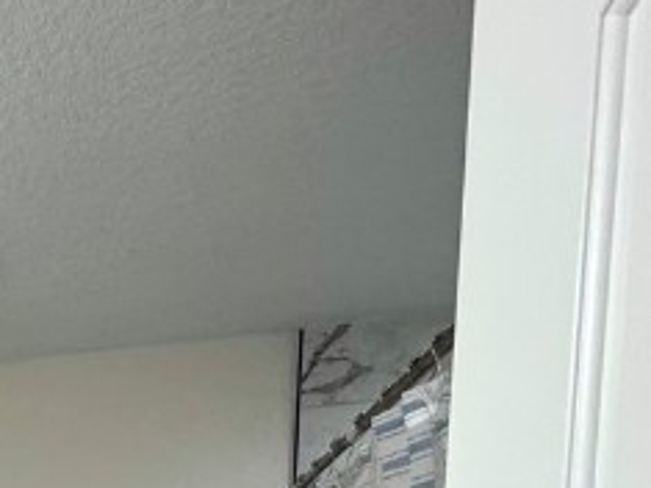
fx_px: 1147
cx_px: -299
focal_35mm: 61
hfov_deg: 25.0
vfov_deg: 18.1
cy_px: 918
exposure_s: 1/120
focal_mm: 2.22
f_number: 2.2
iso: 200
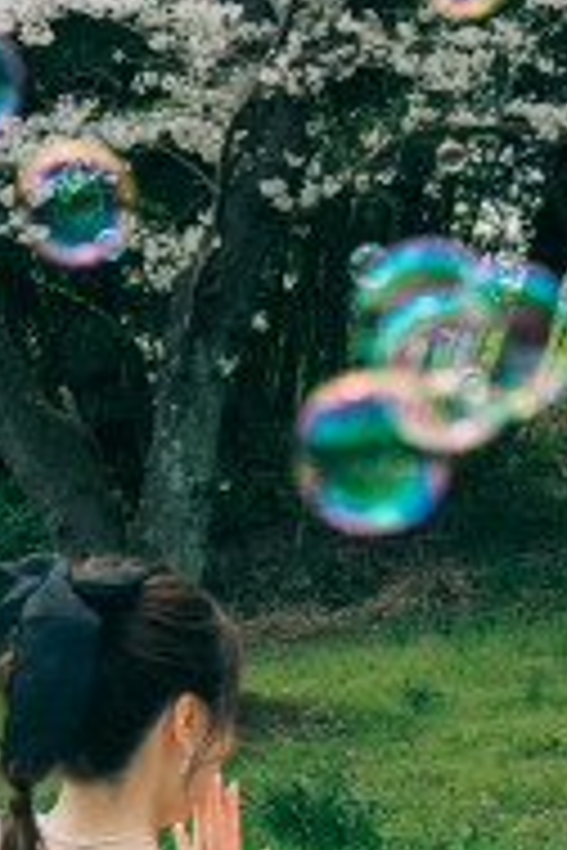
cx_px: 288
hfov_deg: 15.4
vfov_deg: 22.8
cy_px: 492
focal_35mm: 89
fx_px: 2102
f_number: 3.5
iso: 125
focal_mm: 14
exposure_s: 1/320
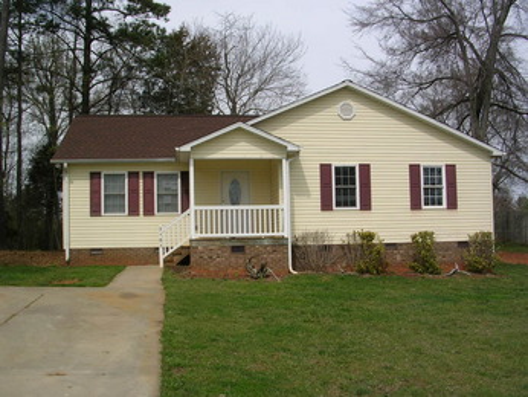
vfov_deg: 37.8
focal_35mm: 38
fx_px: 580
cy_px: 198
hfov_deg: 48.9
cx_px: 264
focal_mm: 5.8
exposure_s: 1/371
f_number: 5.6
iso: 50
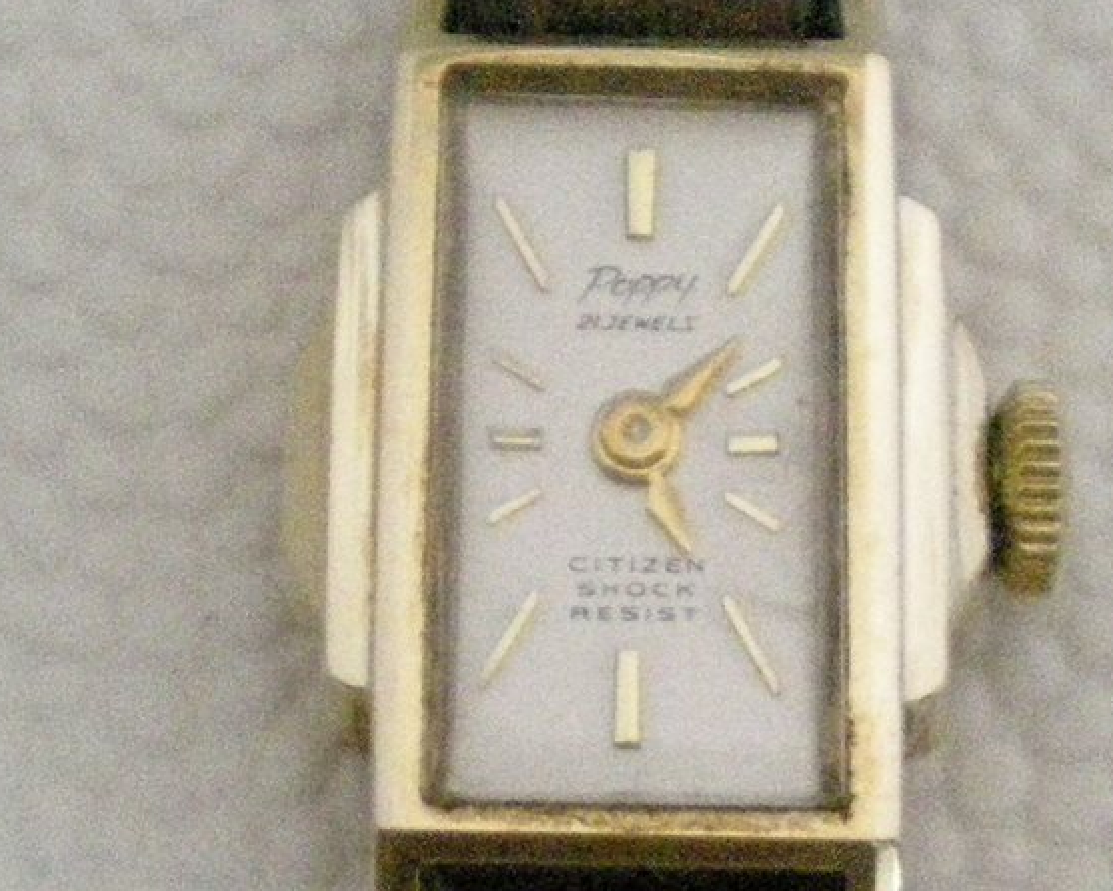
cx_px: 559
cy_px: 447
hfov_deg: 45.8
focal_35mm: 40
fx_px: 1318
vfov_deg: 37.3
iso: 1000
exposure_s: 1/47.5
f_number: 3.1
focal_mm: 6.3
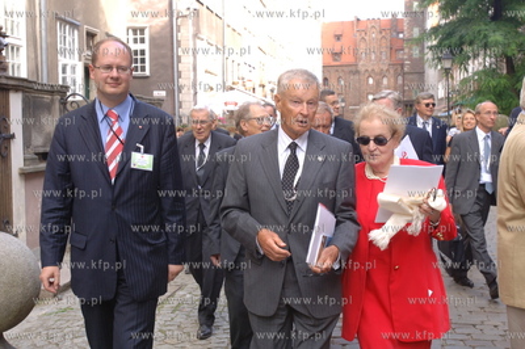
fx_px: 765
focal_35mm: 52
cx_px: 262
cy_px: 174
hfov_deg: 37.9
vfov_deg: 25.7
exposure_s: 1/125
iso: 400
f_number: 5.6
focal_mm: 35
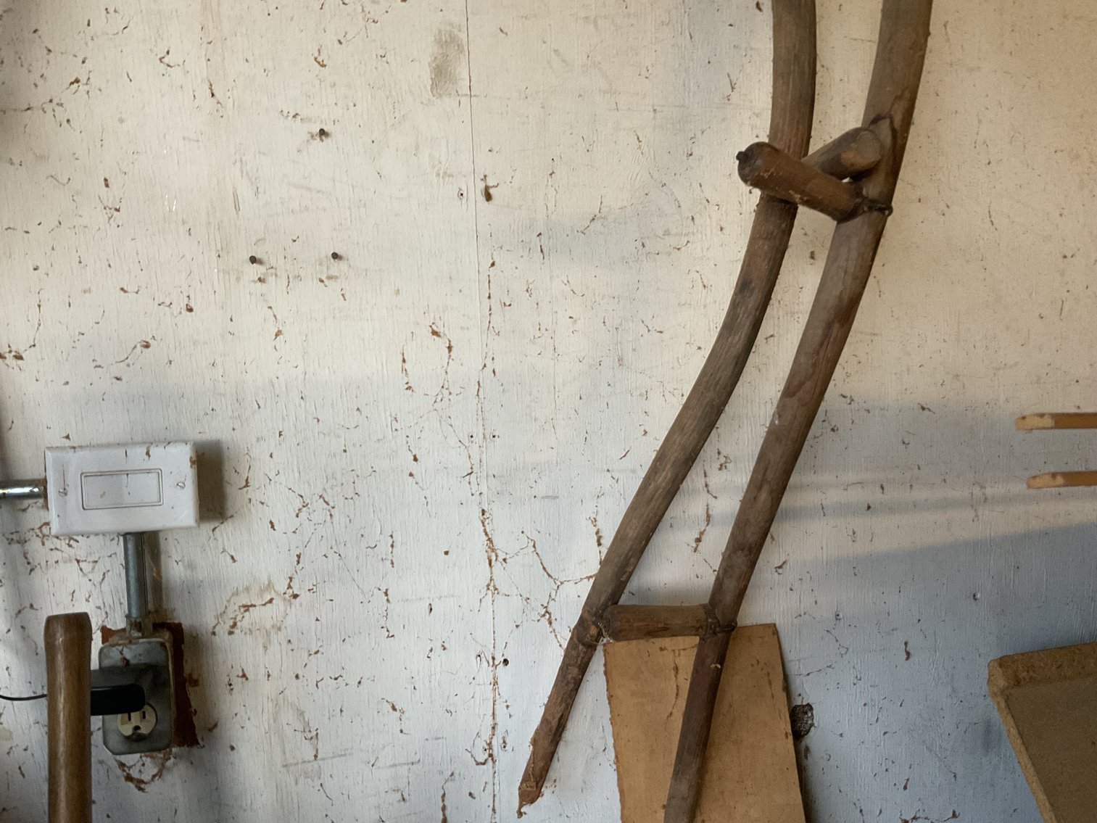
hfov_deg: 61.7
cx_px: 548
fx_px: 919
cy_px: 412
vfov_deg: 48.2
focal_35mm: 29
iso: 160
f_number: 1.8
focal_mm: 3
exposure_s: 1/60
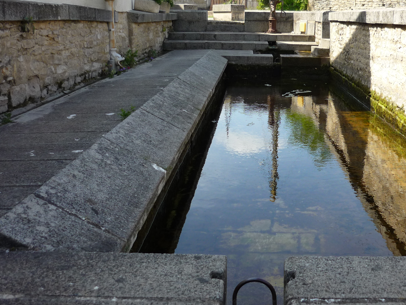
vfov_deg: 32.1
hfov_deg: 41.6
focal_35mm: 45
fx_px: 528
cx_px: 264
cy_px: 119
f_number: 2.8
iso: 100
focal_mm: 5.5
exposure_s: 1/500
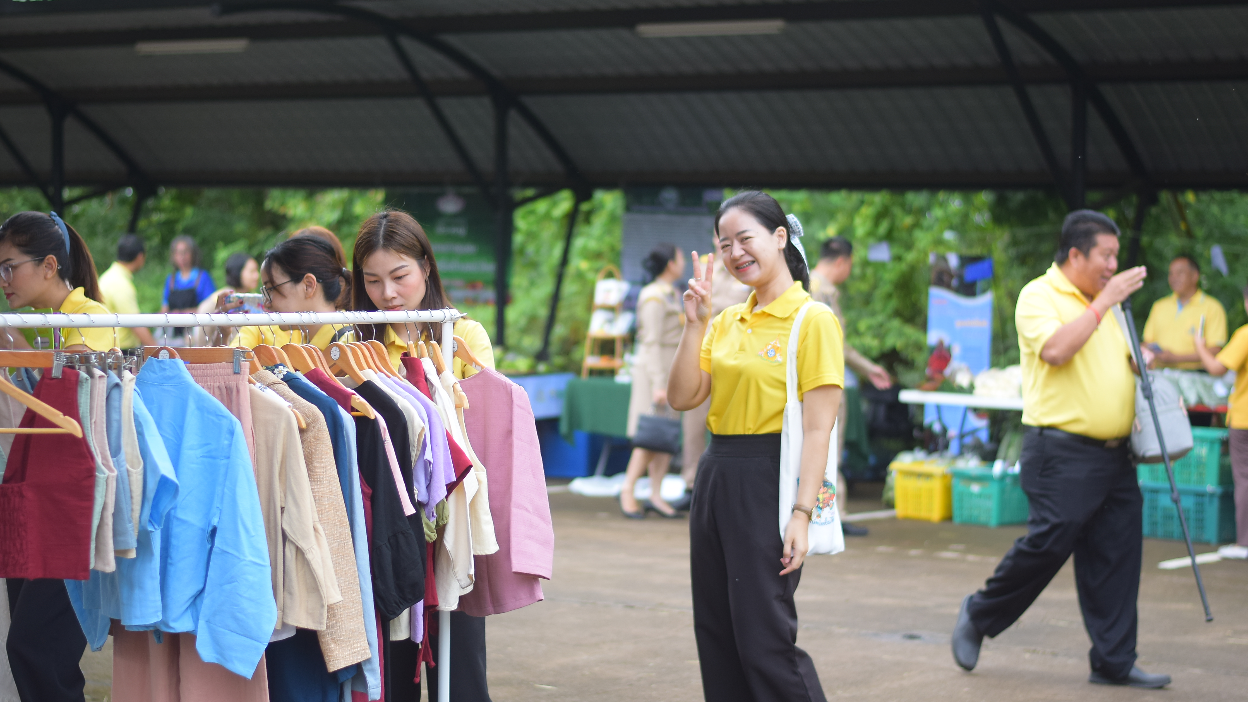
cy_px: 332
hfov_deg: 26.8
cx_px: 623
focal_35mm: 79
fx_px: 2614
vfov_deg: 15.3
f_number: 1.8
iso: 400
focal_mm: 50
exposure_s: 1/1250
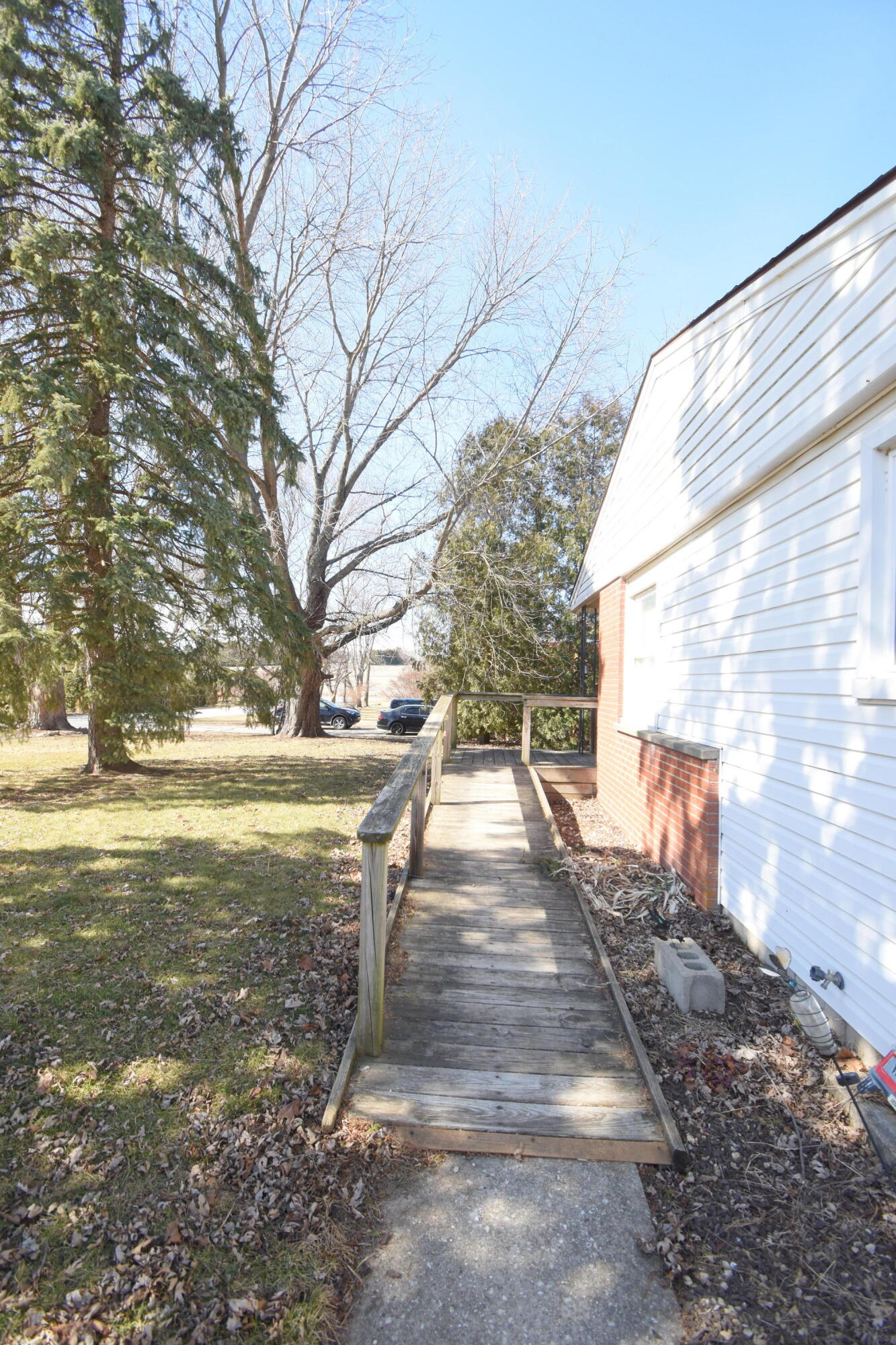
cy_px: 672
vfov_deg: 100.4
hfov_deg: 77.3
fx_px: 560
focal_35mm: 15
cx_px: 448
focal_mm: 10
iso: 320
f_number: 5.6
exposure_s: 1/250
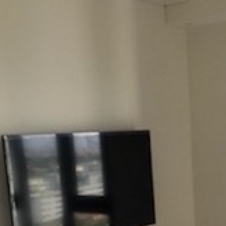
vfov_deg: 22.1
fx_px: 554
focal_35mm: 75
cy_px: 234
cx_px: 207
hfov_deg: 22.5
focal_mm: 4.15
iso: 32
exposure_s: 1/50
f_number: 2.2
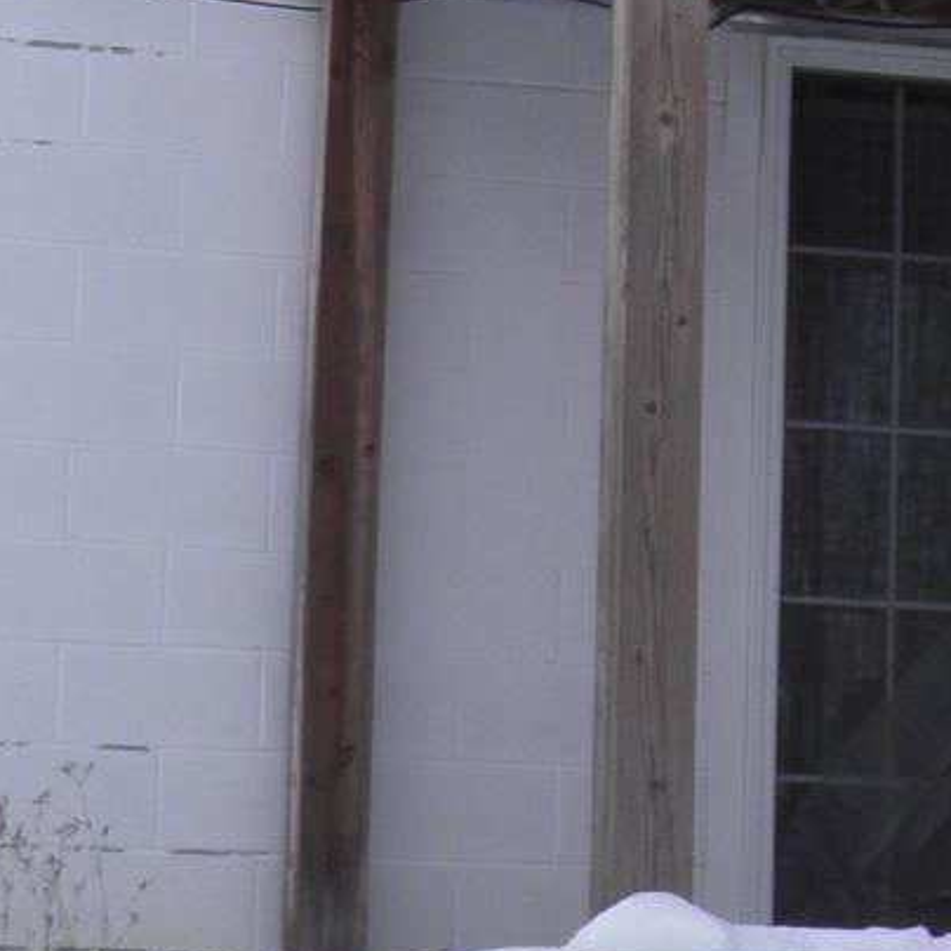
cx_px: 1596
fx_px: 6123
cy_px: -108
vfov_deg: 8.8
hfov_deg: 8.6
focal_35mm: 197
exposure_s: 1/80
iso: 50
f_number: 4.2
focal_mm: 7.9
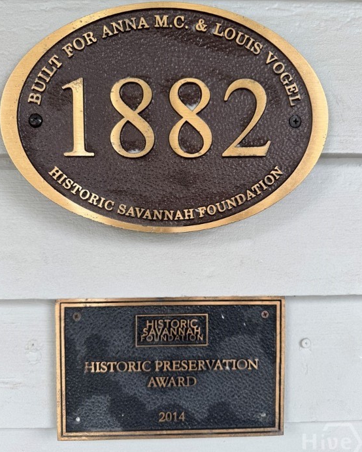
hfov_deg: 55.0
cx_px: 182
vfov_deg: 66.0
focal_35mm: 26
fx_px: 348
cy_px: 230
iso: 50
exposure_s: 1/121
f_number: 1.78
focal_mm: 6.76
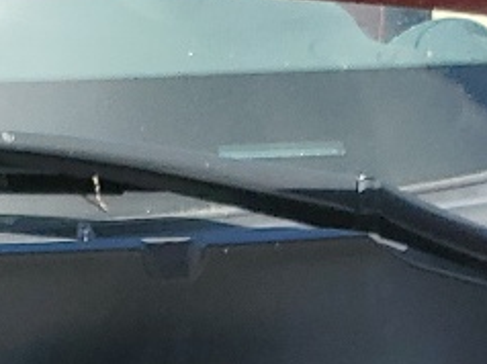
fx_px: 2460
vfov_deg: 7.2
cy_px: 1200
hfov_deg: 10.8
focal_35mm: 175
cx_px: -282
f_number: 1.5
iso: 50
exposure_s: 1/1250
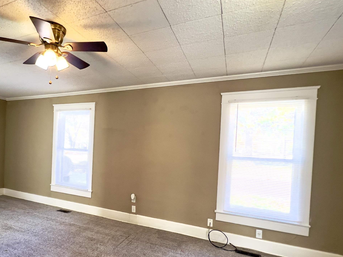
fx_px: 208
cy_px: 154
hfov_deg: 76.9
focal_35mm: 21
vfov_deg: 62.9
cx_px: 119
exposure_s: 1/120
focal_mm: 1.57
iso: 200
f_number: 1.8
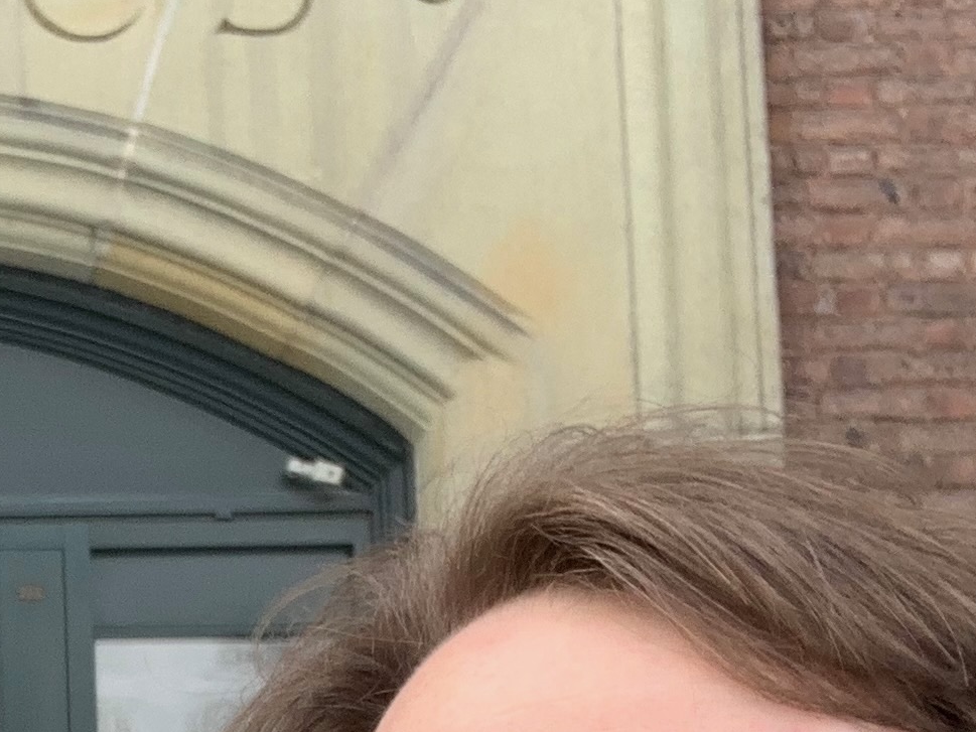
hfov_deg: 18.6
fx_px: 2876
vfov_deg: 14.0
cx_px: -64
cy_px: 918
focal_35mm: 102
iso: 16
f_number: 2.2
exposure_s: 1/236
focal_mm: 2.87
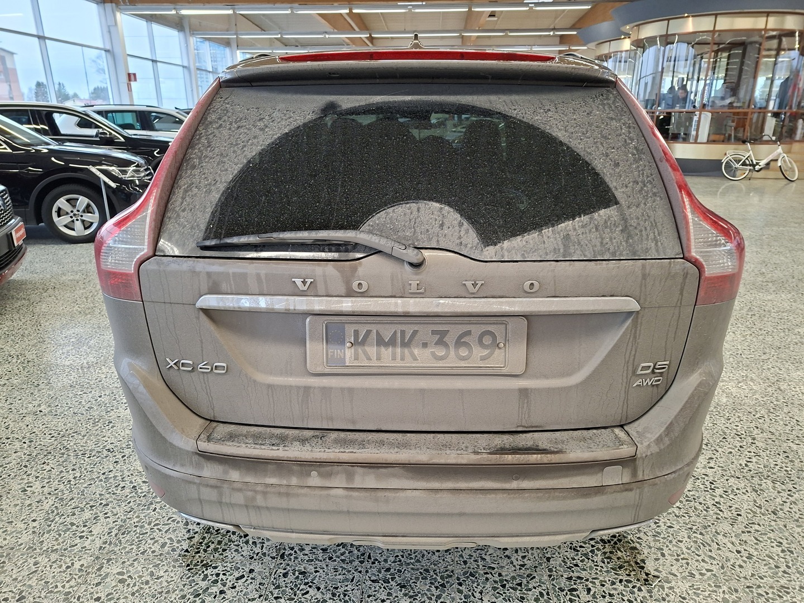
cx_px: 402
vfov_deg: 58.9
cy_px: 302
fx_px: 534
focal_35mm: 23
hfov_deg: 73.9
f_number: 1.8
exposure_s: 1/100
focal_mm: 5.54
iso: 200
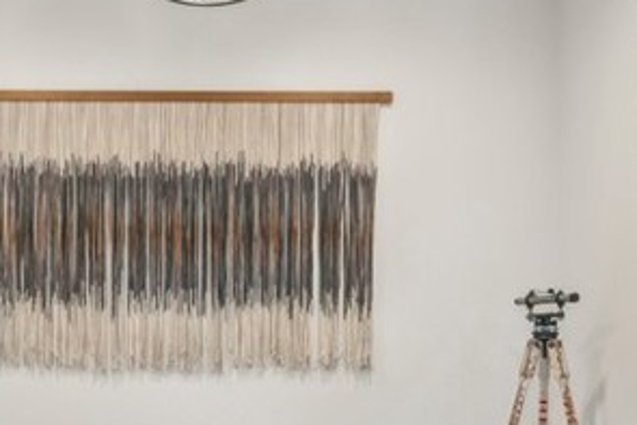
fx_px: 921
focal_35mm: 52
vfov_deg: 25.5
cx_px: 164
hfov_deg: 37.3
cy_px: 348
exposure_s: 1/5
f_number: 8
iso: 400
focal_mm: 15
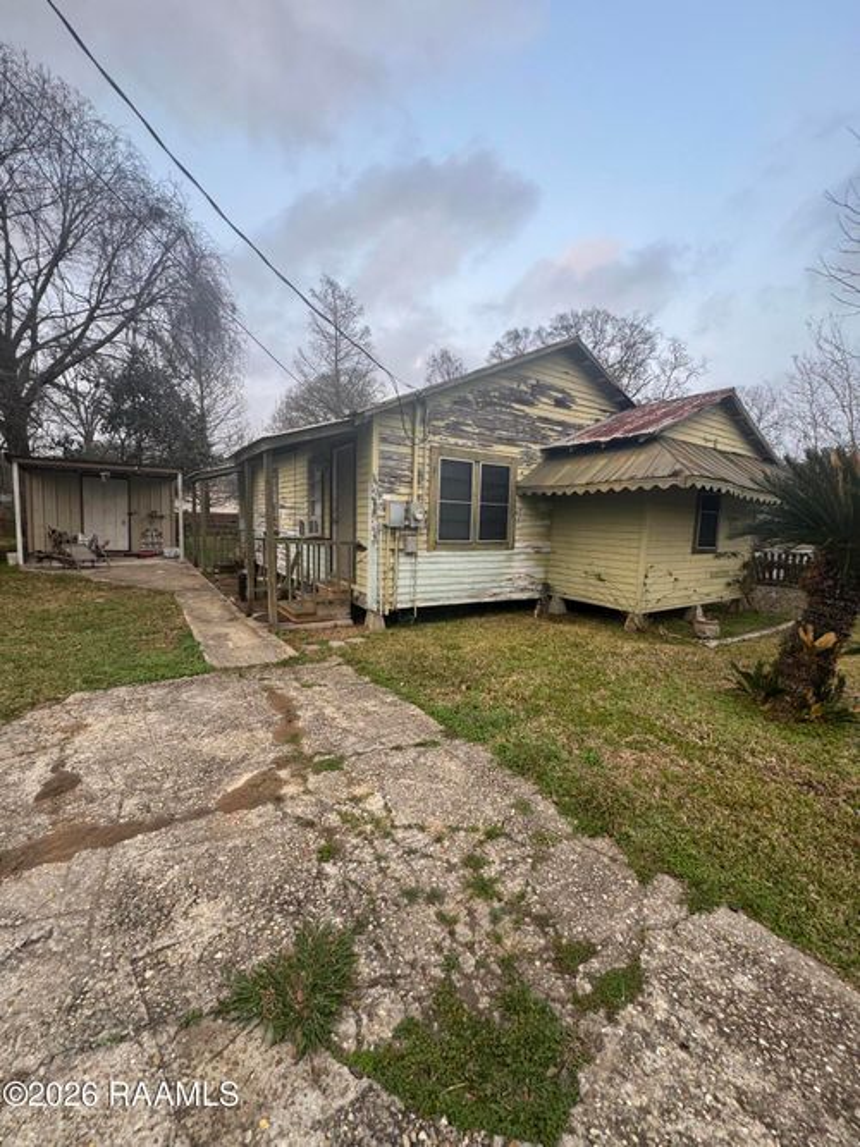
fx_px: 464
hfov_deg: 85.7
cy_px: 574
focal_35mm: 14
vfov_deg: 102.1
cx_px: 430
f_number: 2.2
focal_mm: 2.22
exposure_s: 1/119
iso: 40
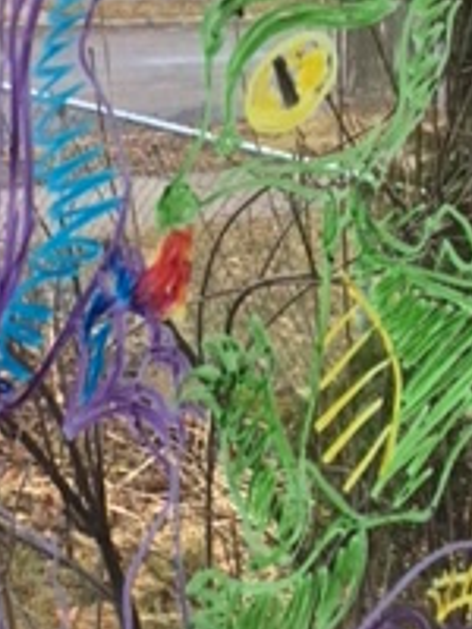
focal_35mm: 93
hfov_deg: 15.9
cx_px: 154
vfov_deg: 19.9
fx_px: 1691
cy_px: -116
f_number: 2.2
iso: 125
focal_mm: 4.15
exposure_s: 1/30
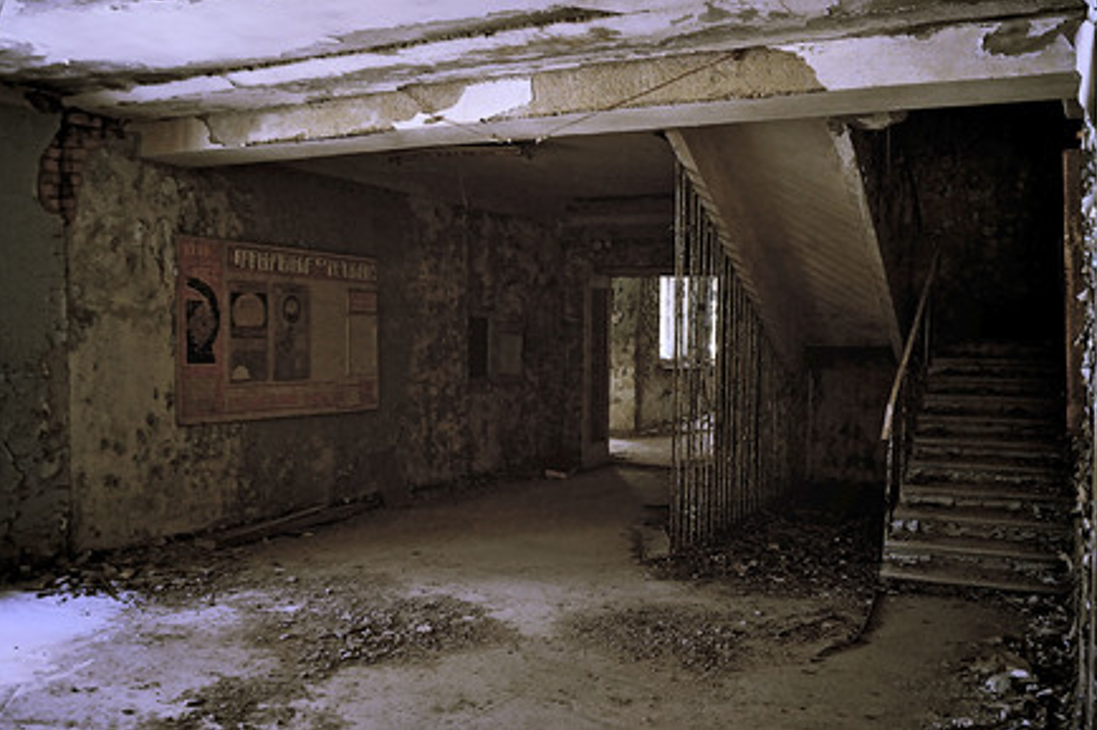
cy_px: 354
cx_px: 561
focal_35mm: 28
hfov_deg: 65.5
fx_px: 853
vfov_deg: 46.4
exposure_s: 1/200
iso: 3200
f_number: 4.5
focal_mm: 18
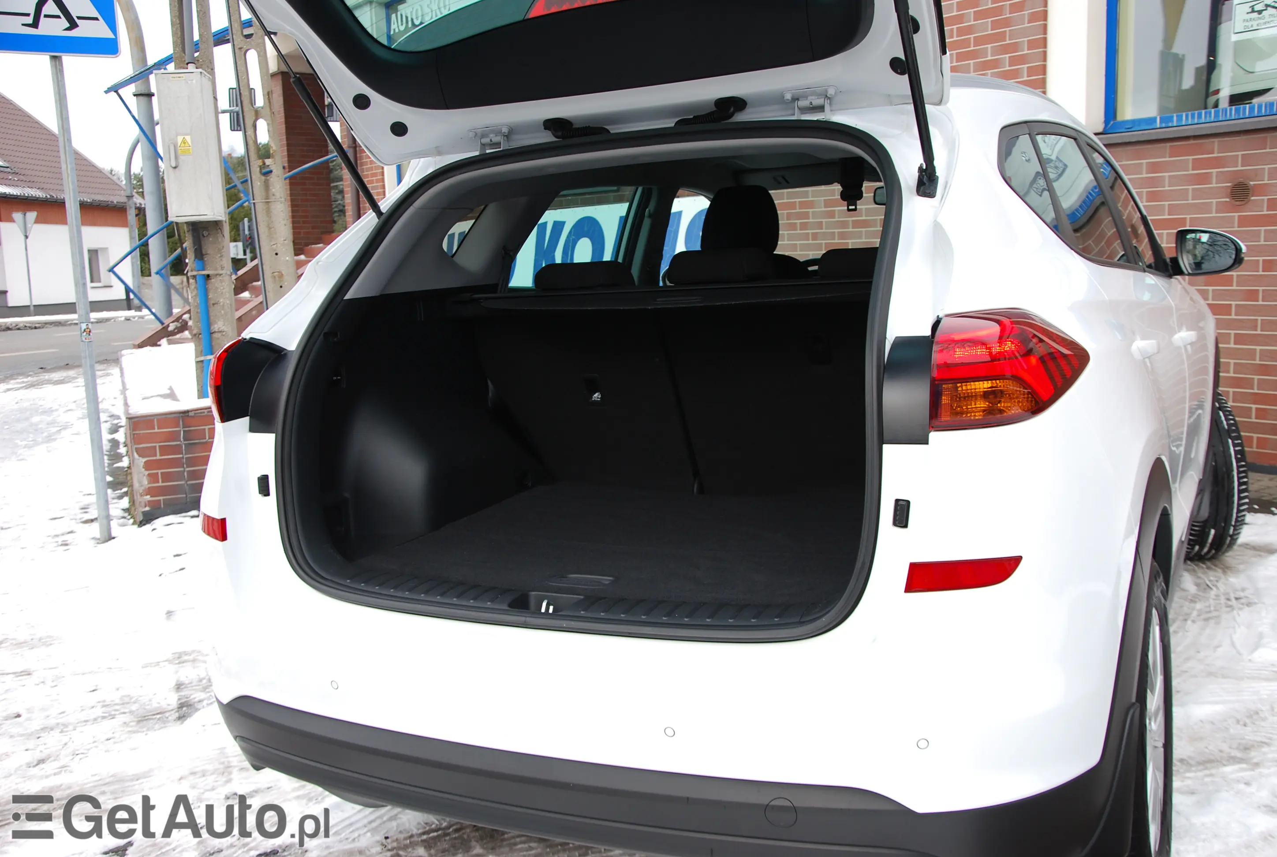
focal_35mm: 36
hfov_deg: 53.0
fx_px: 1280
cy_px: 428
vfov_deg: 37.0
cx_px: 638
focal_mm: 24
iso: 200
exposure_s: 1/100
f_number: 5
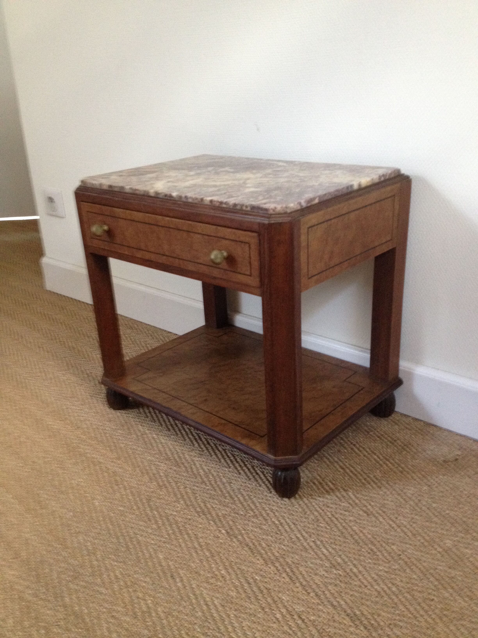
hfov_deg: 40.7
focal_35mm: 35
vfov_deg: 52.6
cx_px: 239
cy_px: 319
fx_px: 644
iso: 250
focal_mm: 4.28
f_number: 2.4
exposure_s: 1/20
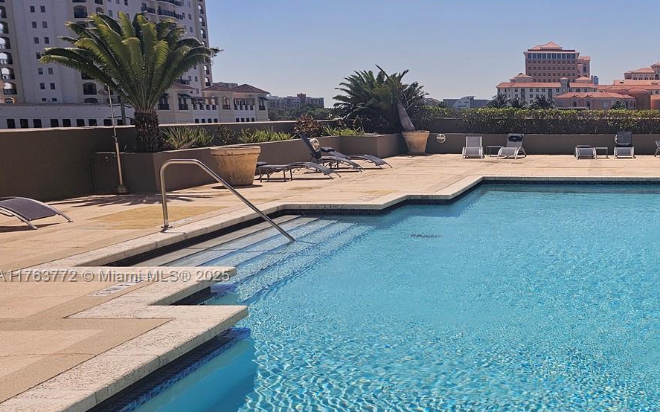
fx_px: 791
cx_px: 587
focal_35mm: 44
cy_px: 277
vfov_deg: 29.0
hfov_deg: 41.8
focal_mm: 6.3
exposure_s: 1/2222
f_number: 1.7
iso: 10
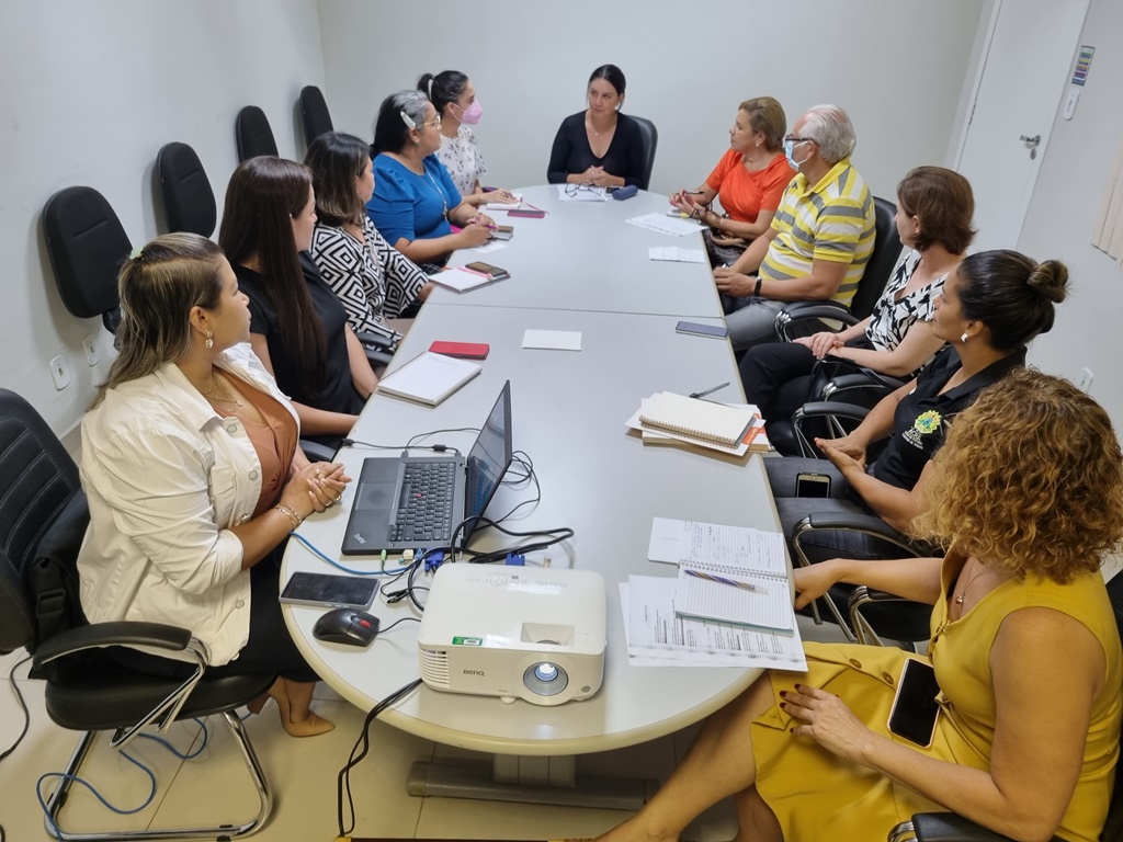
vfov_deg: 53.1
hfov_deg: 67.3
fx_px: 843
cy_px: 421
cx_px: 562
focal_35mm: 26
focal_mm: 5.4
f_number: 1.8
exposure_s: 1/60
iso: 160
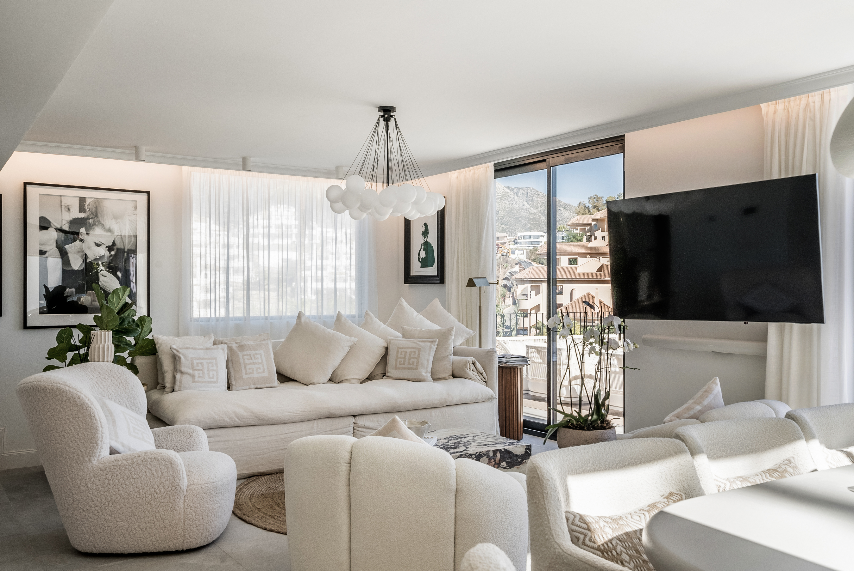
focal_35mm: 34
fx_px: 807
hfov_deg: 55.8
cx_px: 427
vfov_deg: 38.9
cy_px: 286
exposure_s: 1/30
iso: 640
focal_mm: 34
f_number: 11
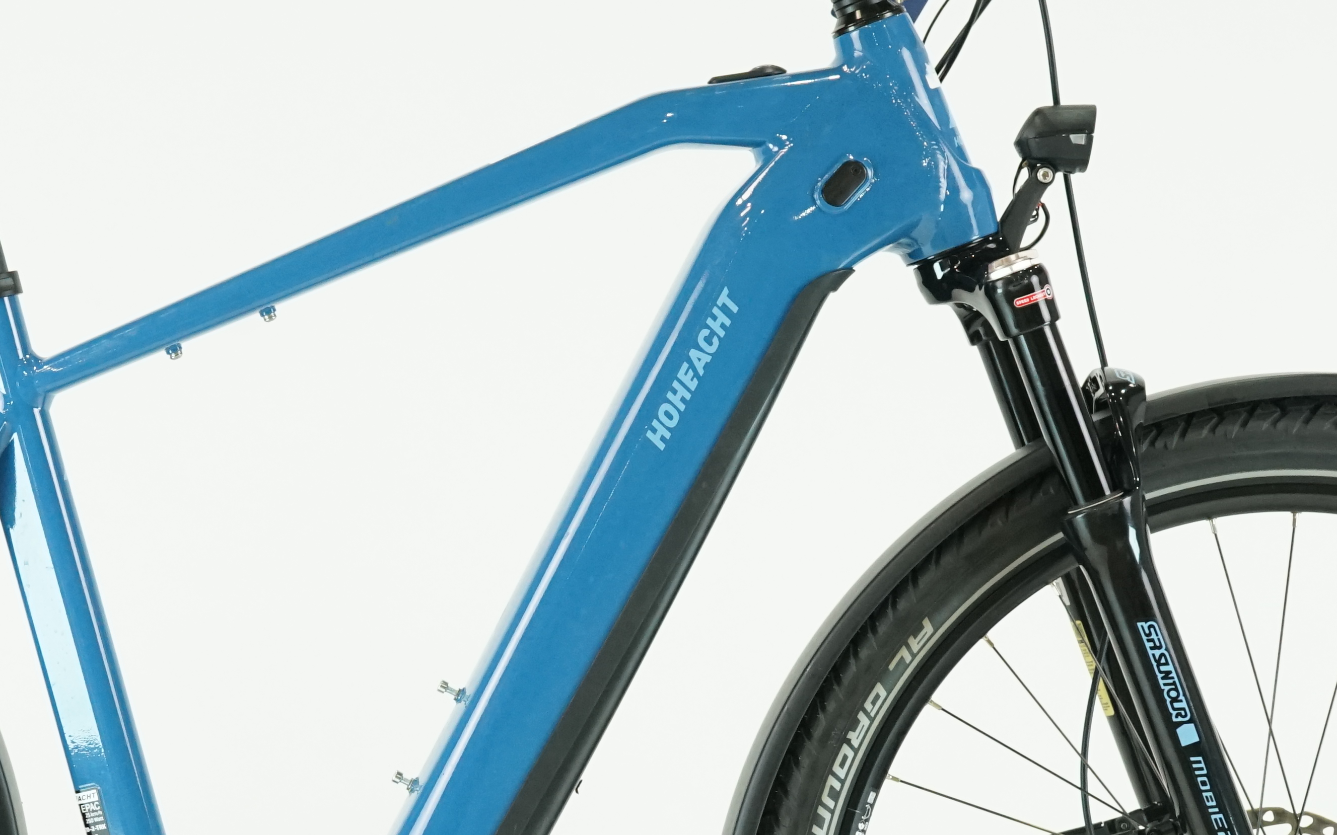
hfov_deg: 16.1
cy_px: 569
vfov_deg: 10.1
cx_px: 372
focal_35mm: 129
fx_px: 4700
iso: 2500
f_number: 6.3
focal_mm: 56
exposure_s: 1/200
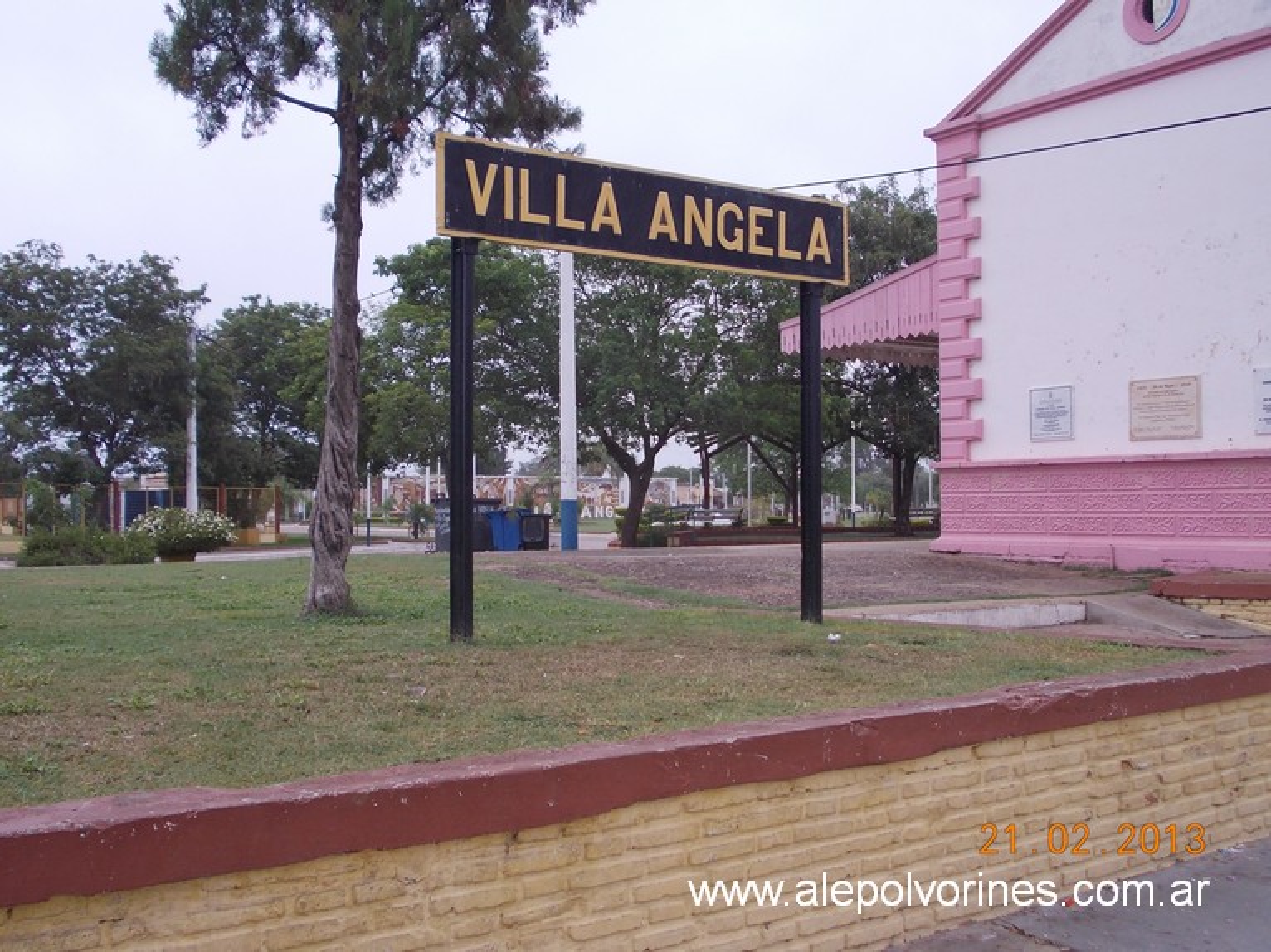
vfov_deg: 37.7
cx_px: 636
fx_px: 1395
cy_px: 476
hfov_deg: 49.0
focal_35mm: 38
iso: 80
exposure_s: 1/125
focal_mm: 5.3
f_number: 6.2
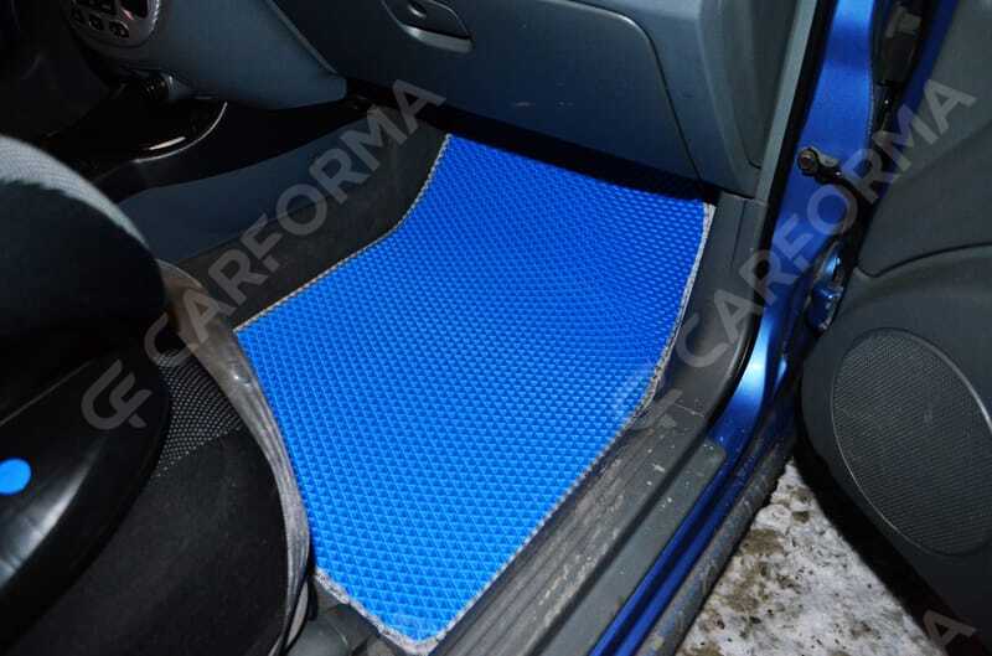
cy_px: 328
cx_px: 496
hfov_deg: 67.5
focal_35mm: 27
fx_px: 742
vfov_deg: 47.7
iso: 3200
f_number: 3.5
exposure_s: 1/60
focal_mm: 18
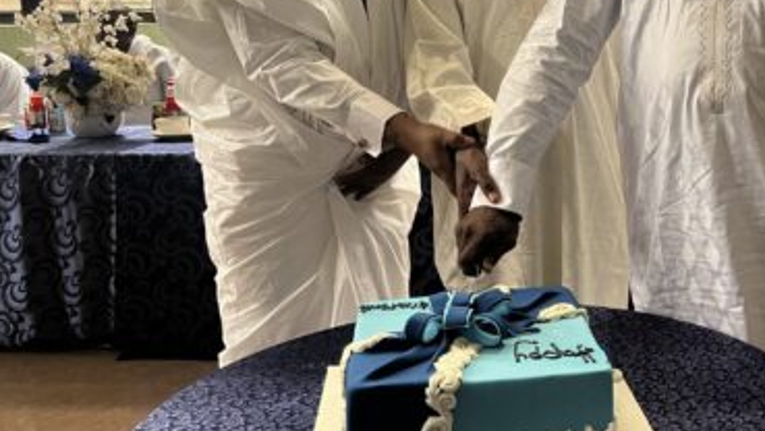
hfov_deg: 43.2
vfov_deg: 25.7
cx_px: 570
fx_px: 934
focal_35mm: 46
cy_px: 106
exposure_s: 1/90
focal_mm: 5.7
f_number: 1.5
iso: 125
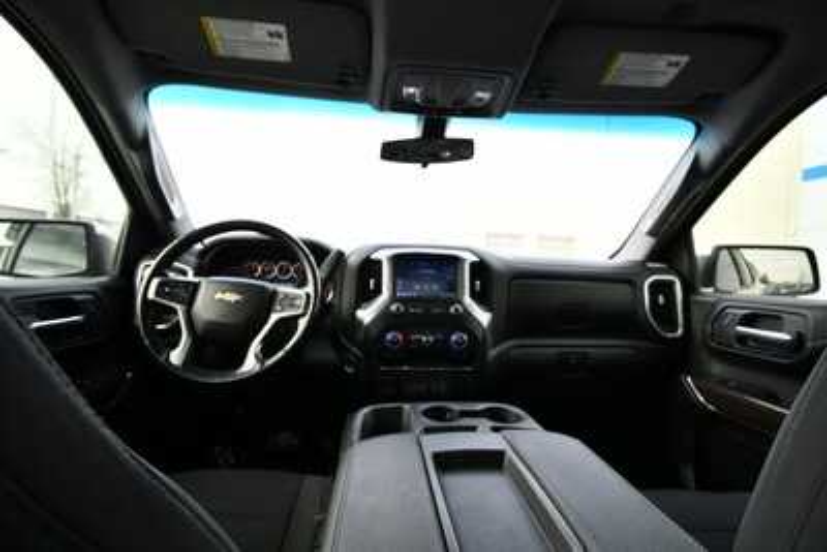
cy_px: 276
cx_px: 414
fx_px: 345
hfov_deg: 100.4
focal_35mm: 15
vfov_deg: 77.4
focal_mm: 10
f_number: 5
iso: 400
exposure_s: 1/250
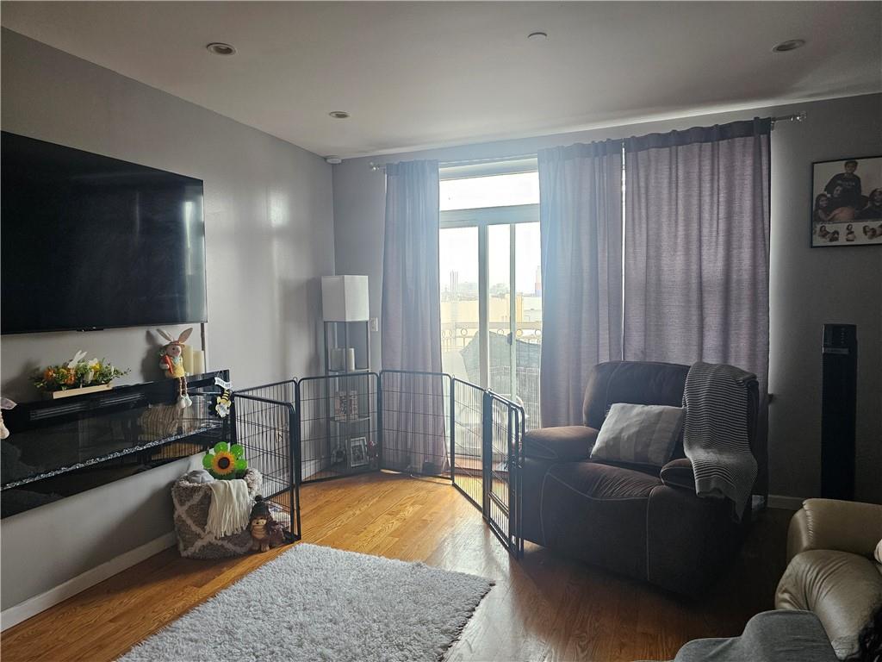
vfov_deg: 58.9
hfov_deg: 73.9
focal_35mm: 23
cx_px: 441
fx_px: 586
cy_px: 331
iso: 200
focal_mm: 6.3
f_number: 1.7
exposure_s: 1/120
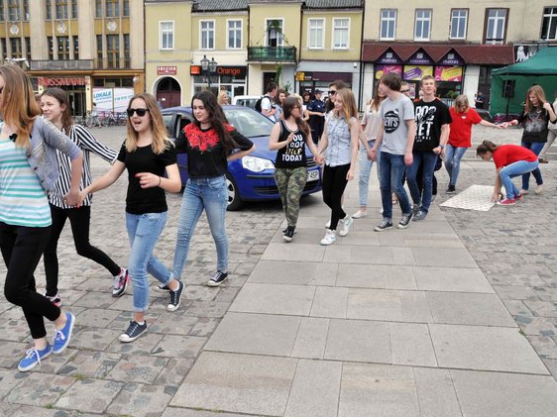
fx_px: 483
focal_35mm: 30
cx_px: 250
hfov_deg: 59.9
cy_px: 213
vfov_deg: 46.8
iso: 800
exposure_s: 1/400
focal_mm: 18
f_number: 16
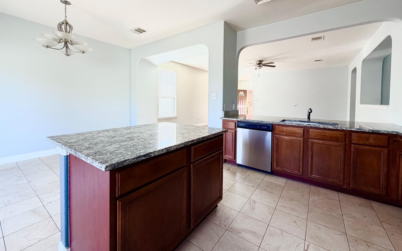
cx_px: 203
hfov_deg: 101.5
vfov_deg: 74.3
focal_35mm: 15
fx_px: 164
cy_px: 106
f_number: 2.2
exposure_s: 1/121
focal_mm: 2.22
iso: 125
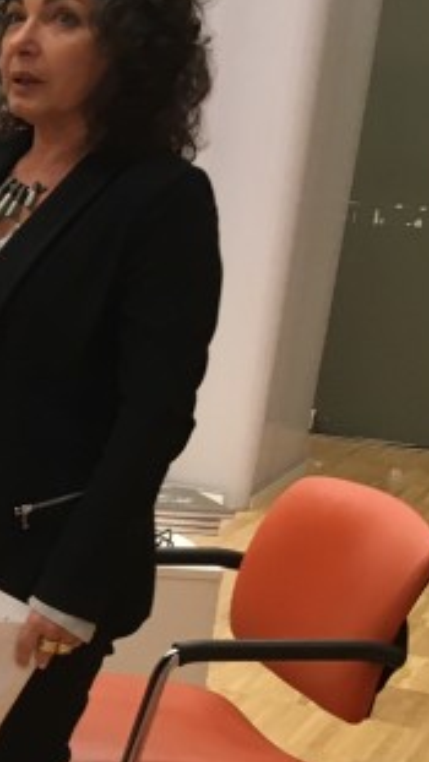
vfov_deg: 20.4
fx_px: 2103
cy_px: 537
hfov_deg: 9.9
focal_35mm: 104
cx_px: -677
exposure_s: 1/33
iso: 64
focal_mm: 4.15
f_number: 2.2
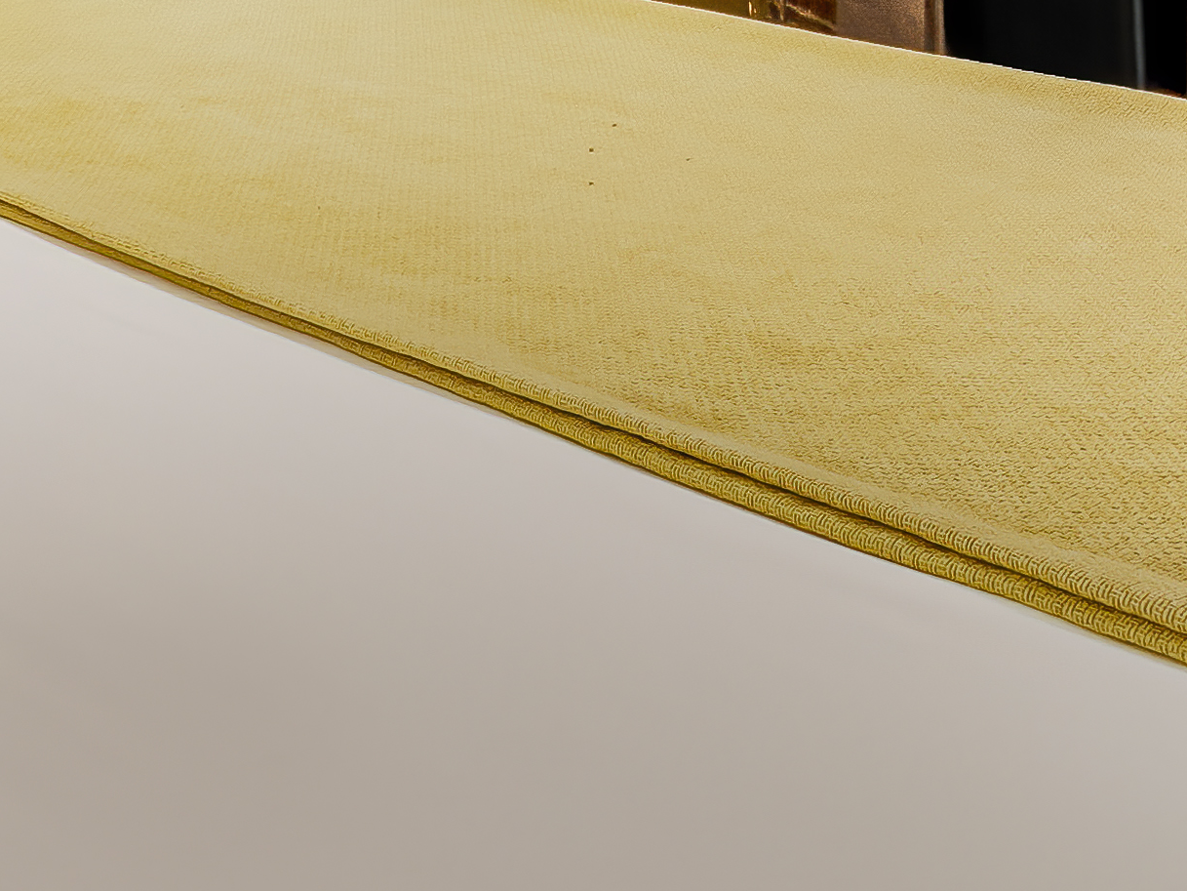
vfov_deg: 19.4
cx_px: 856
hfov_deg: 29.0
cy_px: -443
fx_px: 2263
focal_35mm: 66
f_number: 9
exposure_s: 1/2.5
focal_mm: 10
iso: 400
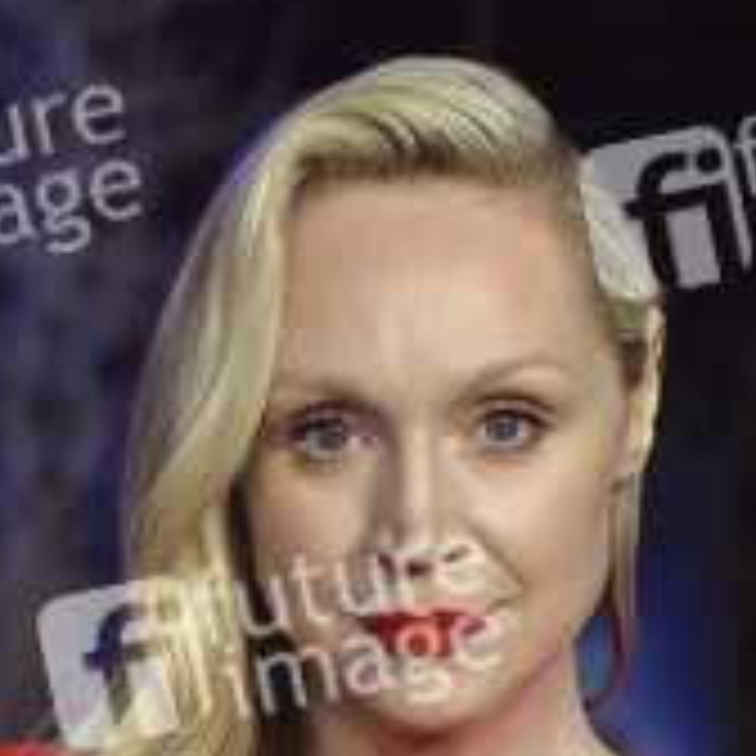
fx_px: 3509
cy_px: 868
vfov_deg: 12.1
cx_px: 403
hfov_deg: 12.3
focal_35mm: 142
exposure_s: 1/250
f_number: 4
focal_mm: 70
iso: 500
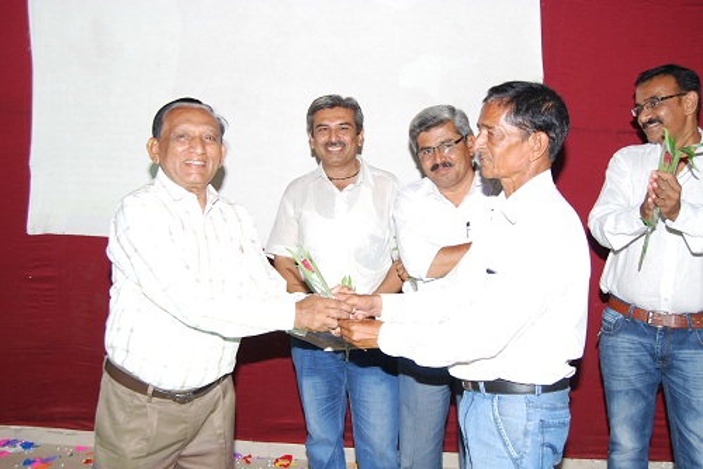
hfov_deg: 49.5
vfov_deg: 34.3
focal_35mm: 39
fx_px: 762
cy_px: 234
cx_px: 352
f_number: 6.3
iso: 400
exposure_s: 1/100
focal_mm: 26
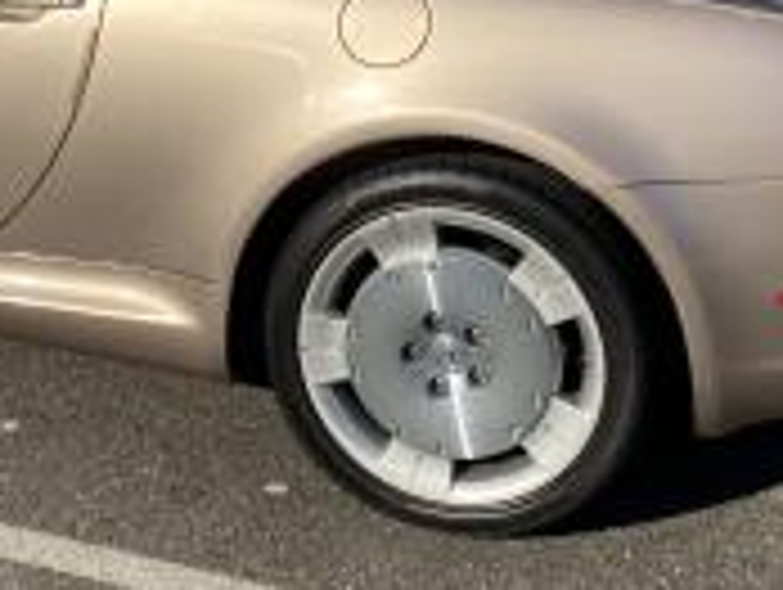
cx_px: 166
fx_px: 1835
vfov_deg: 18.1
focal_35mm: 81
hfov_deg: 23.8
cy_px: 117
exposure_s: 1/2525
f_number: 1.8
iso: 20
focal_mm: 3.99
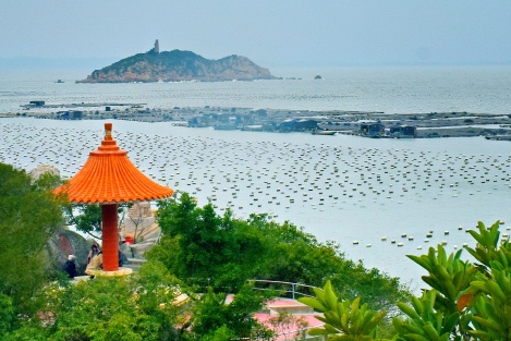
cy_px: 145
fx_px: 1253
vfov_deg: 15.5
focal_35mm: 88
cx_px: 245
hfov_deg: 23.0
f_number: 13
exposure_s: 1/640
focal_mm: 23
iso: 250
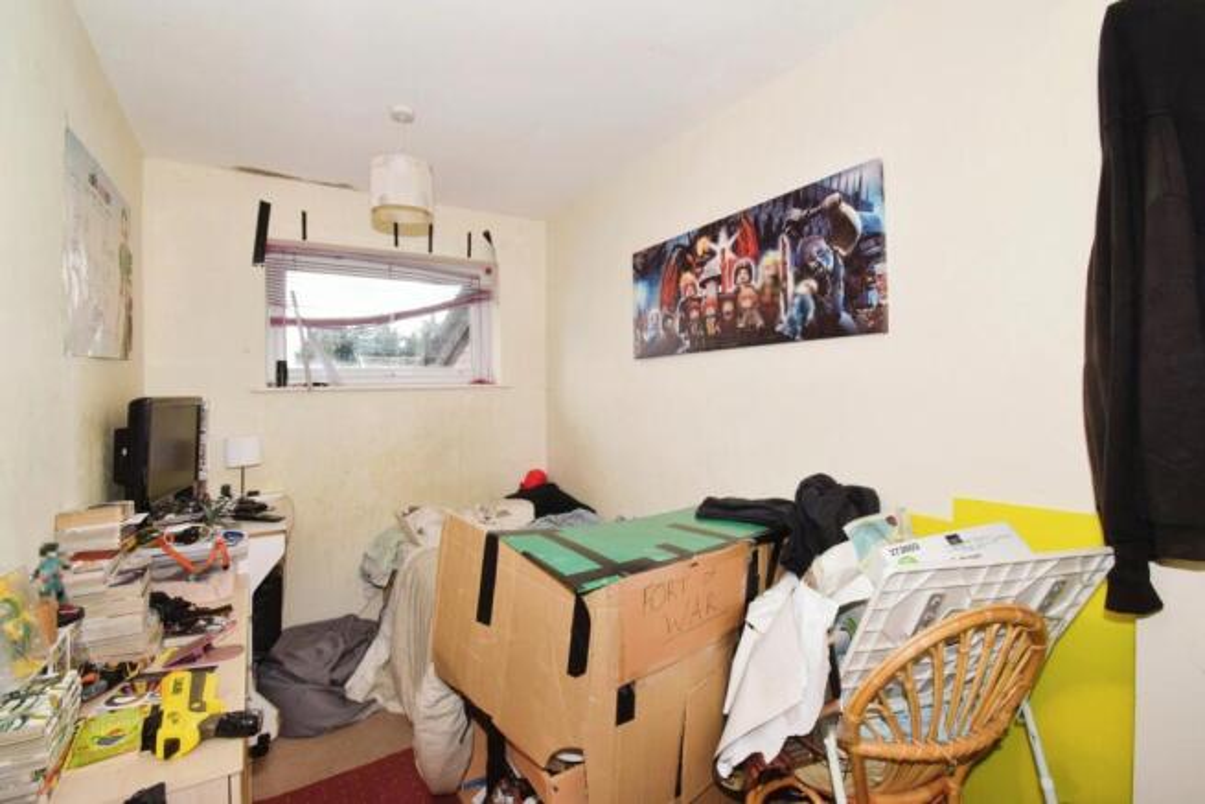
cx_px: 602
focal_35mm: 15
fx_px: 502
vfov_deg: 77.4
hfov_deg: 100.4
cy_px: 402
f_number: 10
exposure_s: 1/60
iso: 1000
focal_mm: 10
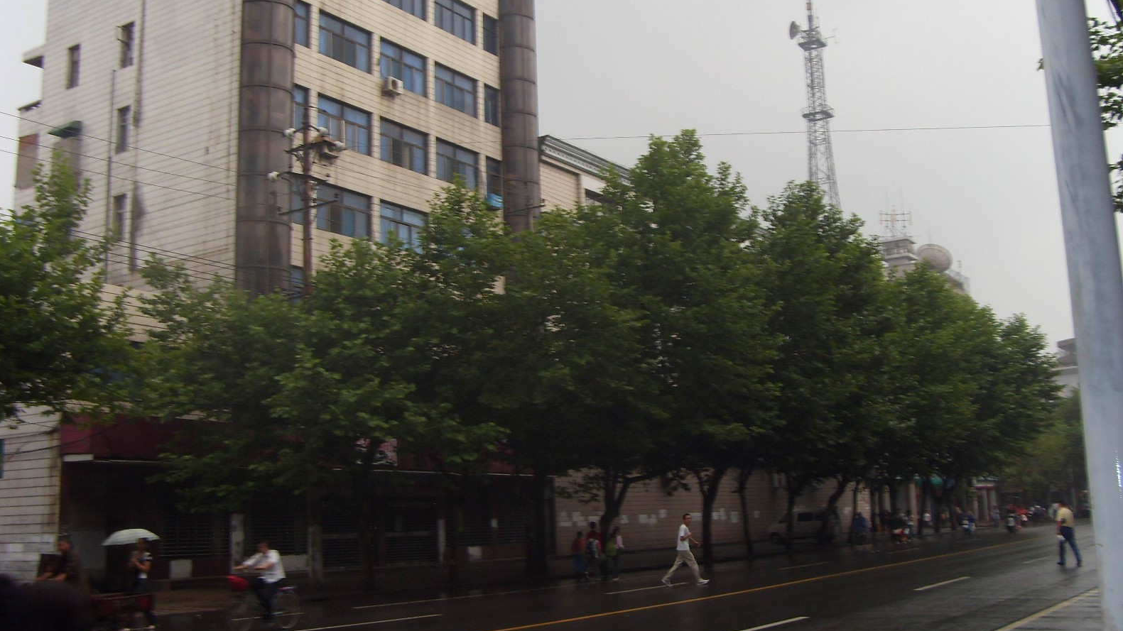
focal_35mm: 43
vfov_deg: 27.7
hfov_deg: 47.4
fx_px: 1280
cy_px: 271
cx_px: 555
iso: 100
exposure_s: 1/45
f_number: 3.5
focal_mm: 6.6
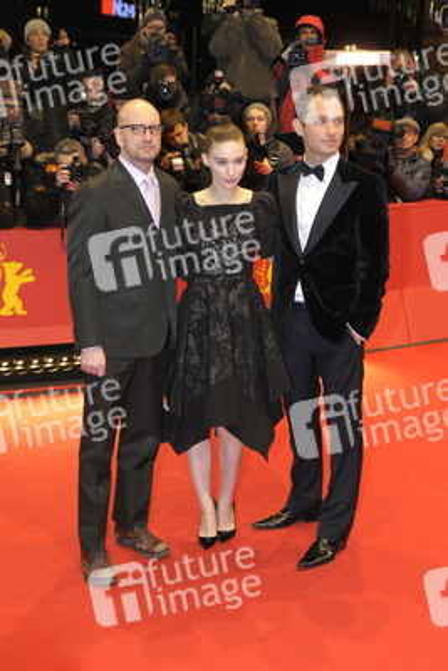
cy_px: 336
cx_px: 224
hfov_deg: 29.0
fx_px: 867
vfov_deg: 42.3
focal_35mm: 46
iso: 400
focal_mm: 31
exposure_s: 1/80
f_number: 5.6
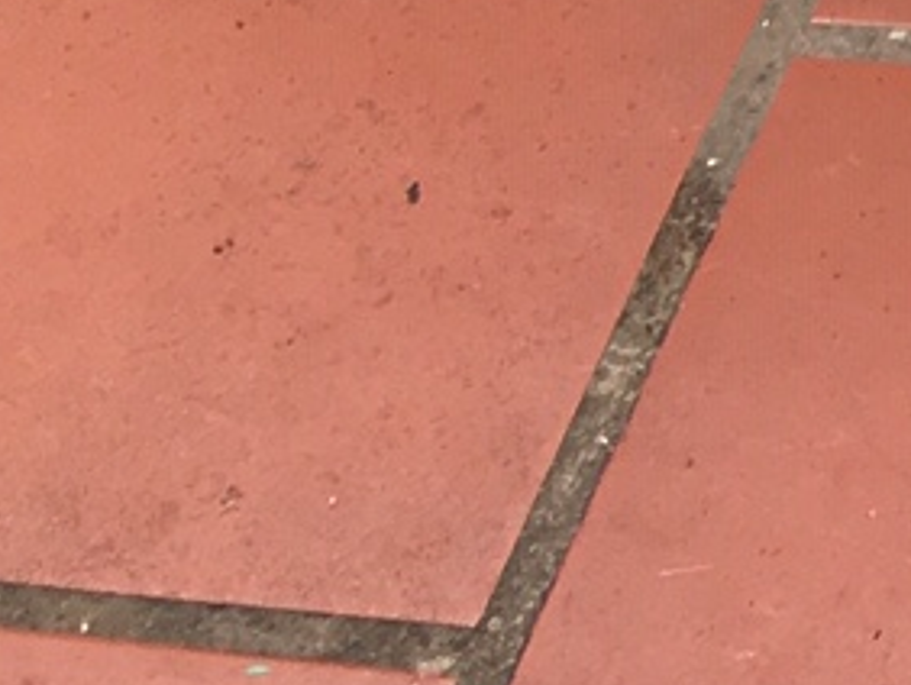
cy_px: -759
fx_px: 5452
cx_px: 3117
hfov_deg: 7.7
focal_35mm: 207
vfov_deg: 6.9
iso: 25
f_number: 2.2
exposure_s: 1/33
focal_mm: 4.15
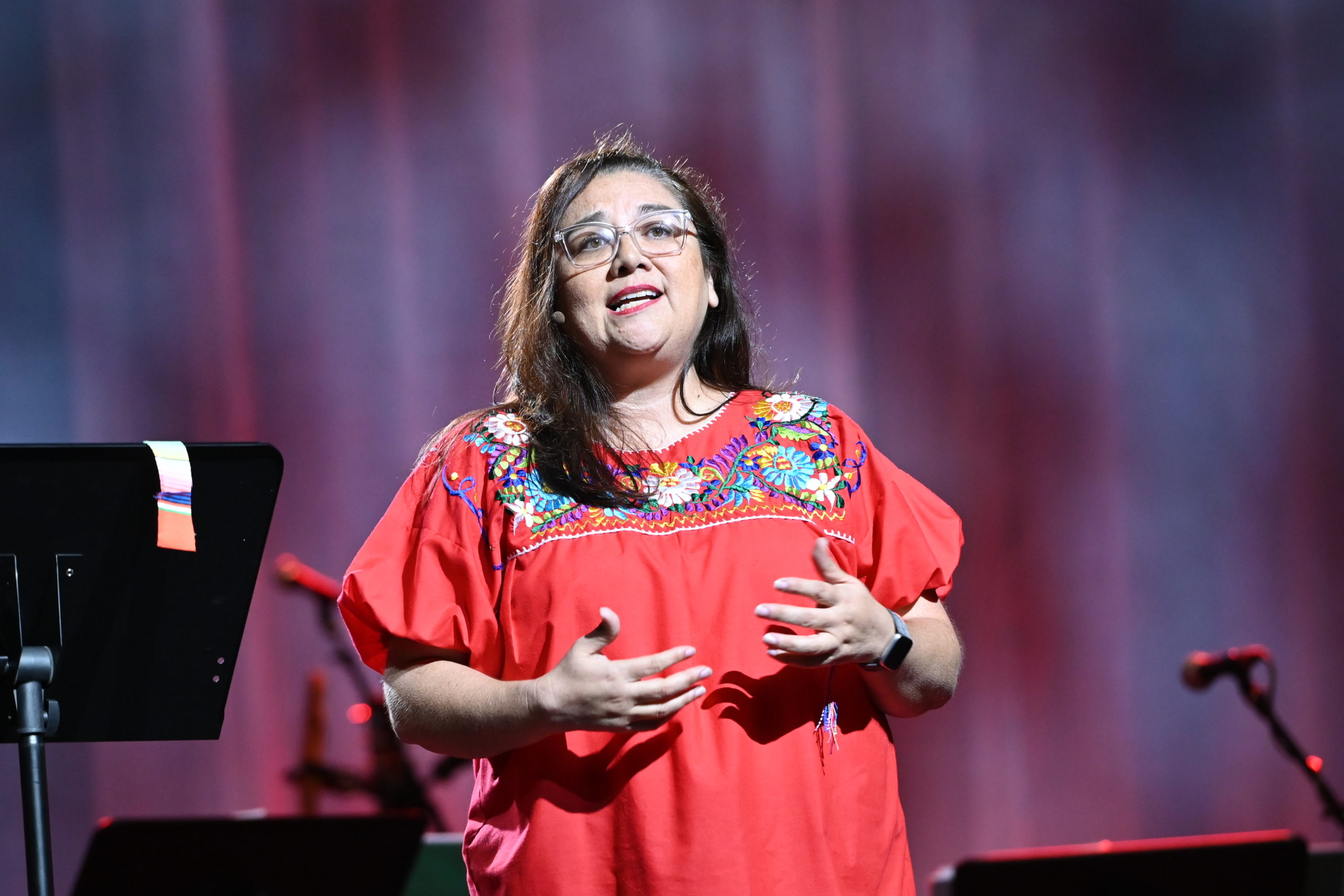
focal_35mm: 292
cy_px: 448
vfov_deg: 4.7
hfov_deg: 7.1
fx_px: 10901
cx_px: 672
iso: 2500
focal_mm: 195
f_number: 5.6
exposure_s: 1/200
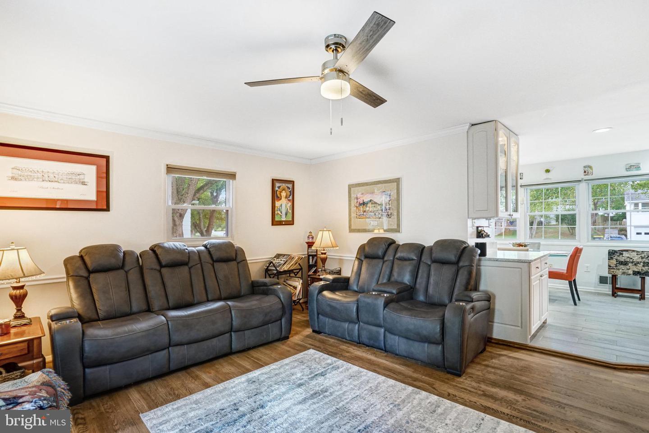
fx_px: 288
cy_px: 216
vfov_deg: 73.7
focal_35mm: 16
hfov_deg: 96.7
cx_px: 324
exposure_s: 1/30
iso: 1250
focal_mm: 16
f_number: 8
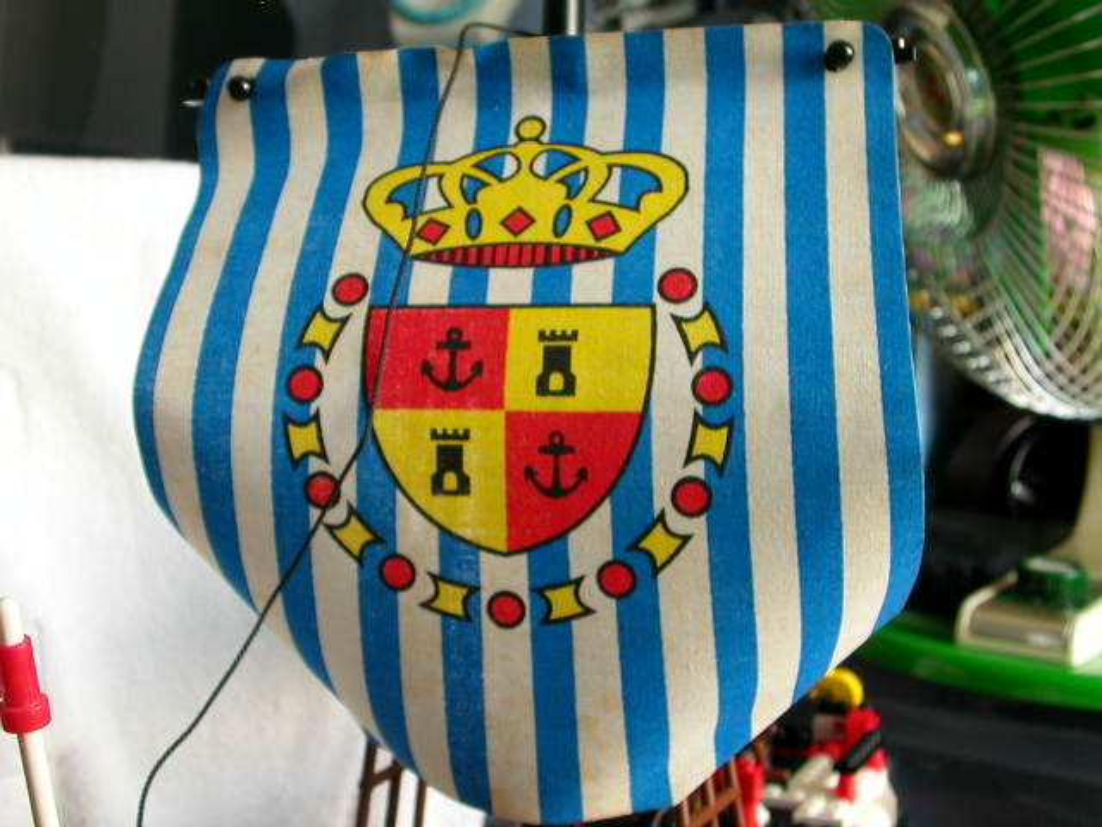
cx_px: 551
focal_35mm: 49
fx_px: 1560
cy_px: 414
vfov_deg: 29.7
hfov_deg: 38.9
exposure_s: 1/9.3
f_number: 3.2
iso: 100
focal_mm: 7.5
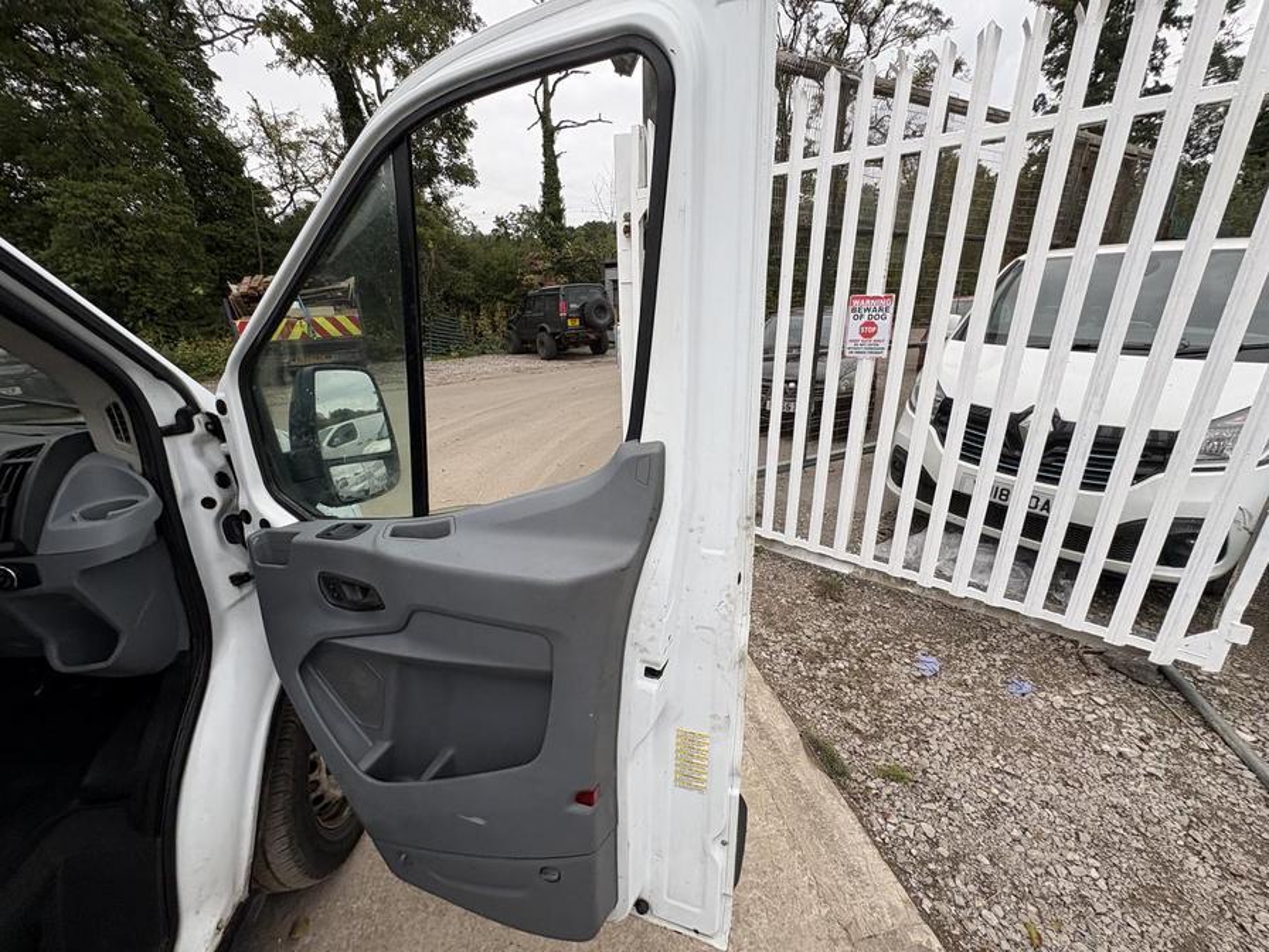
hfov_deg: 102.1
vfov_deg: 85.7
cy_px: 476
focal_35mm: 14
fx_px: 513
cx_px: 634
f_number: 2.2
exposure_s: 1/297
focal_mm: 2.22
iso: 40
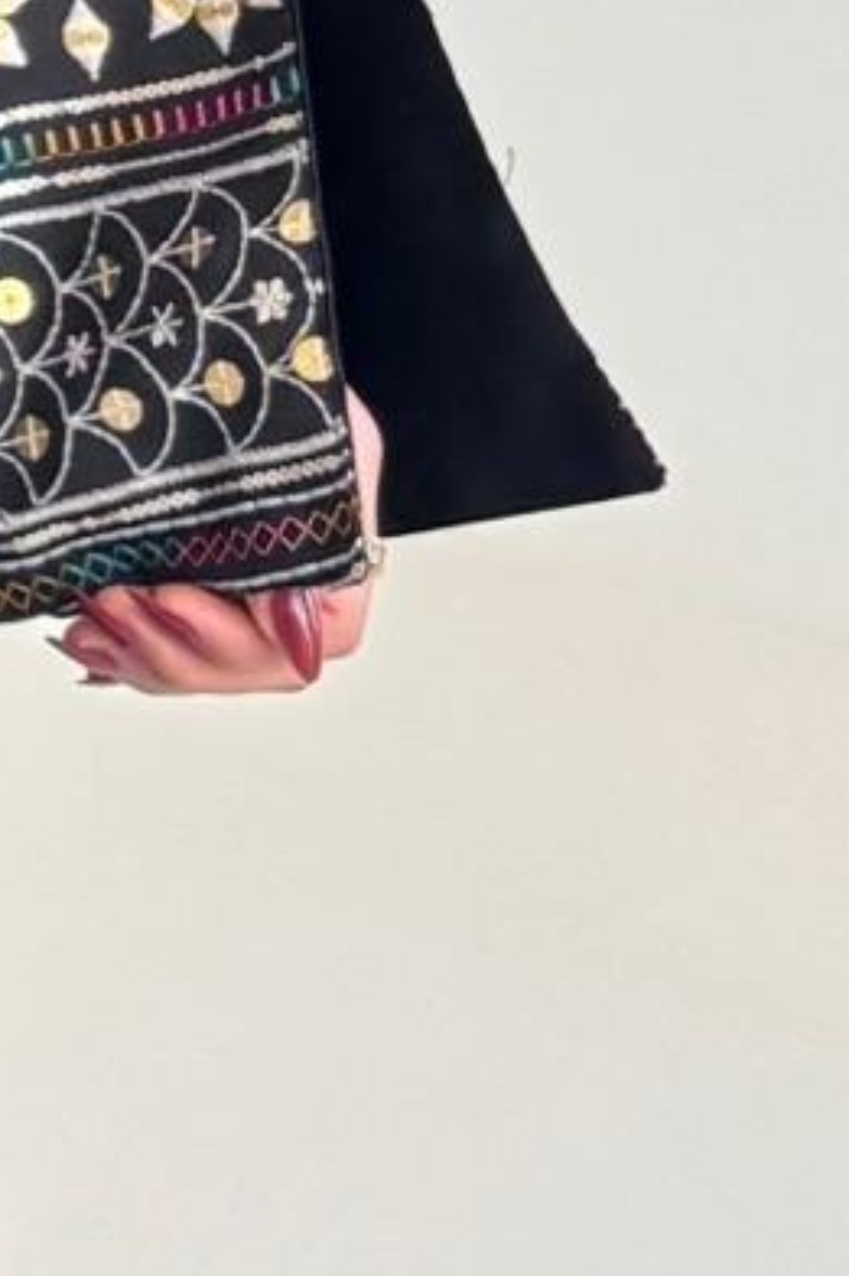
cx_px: -797
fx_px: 3611
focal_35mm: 102
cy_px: -62
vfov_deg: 19.3
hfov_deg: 12.1
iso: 80
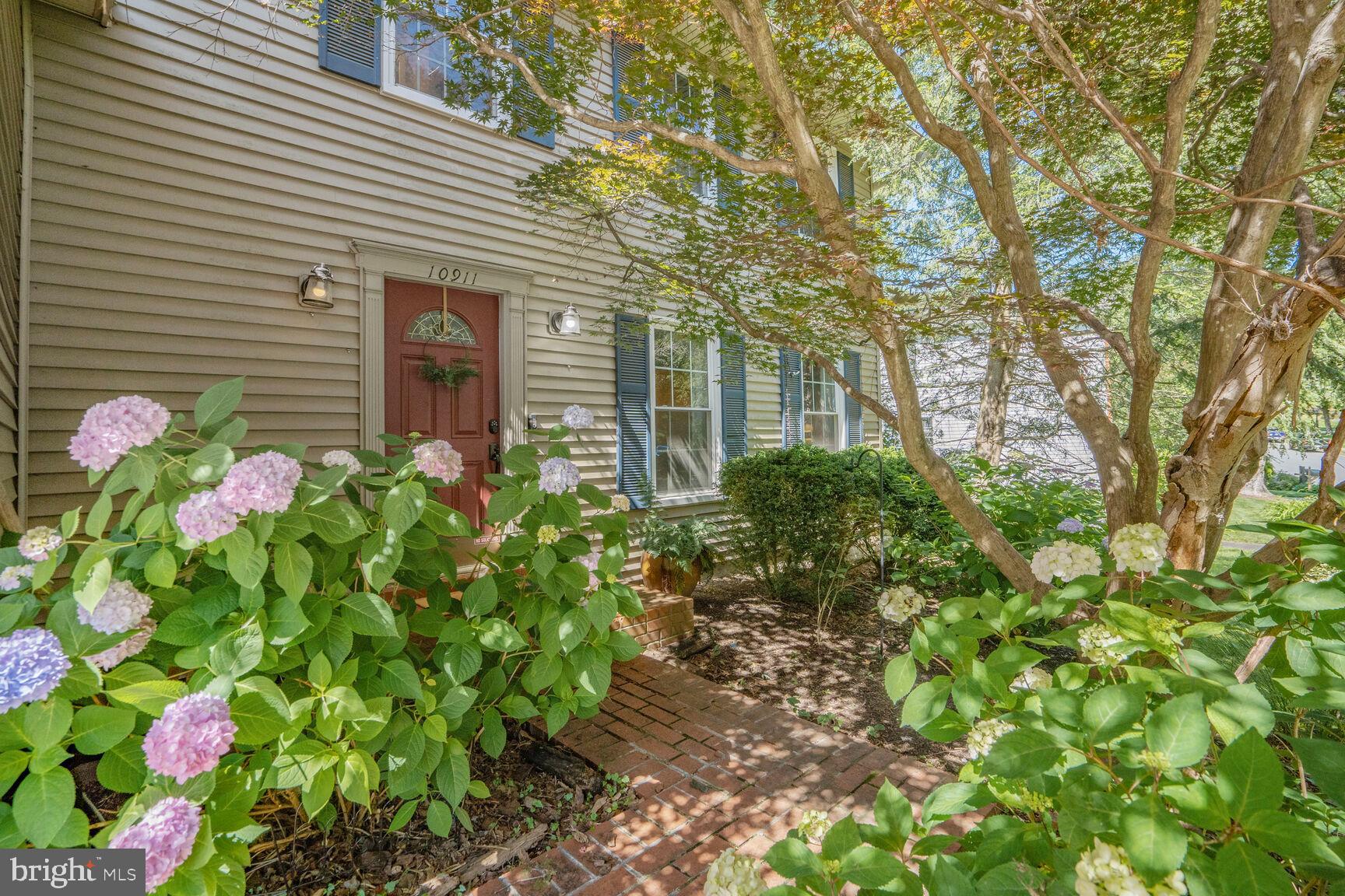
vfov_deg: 73.7
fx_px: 598
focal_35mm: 16
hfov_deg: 96.7
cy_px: 448
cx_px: 672
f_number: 8
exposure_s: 1/400
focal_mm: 16
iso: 800
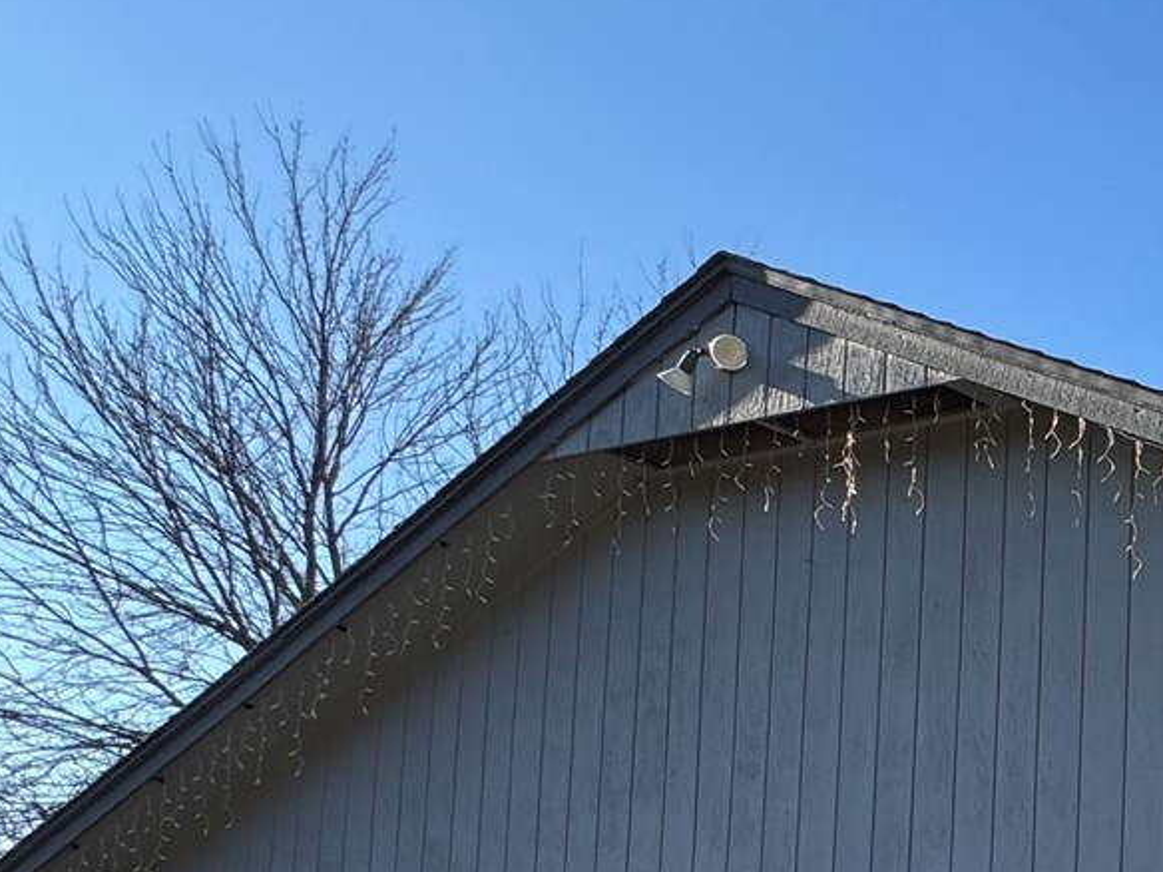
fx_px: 1545
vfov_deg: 28.5
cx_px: 1643
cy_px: 974
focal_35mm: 46
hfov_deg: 29.5
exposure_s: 1/821
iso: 40
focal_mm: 2.22
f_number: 2.2
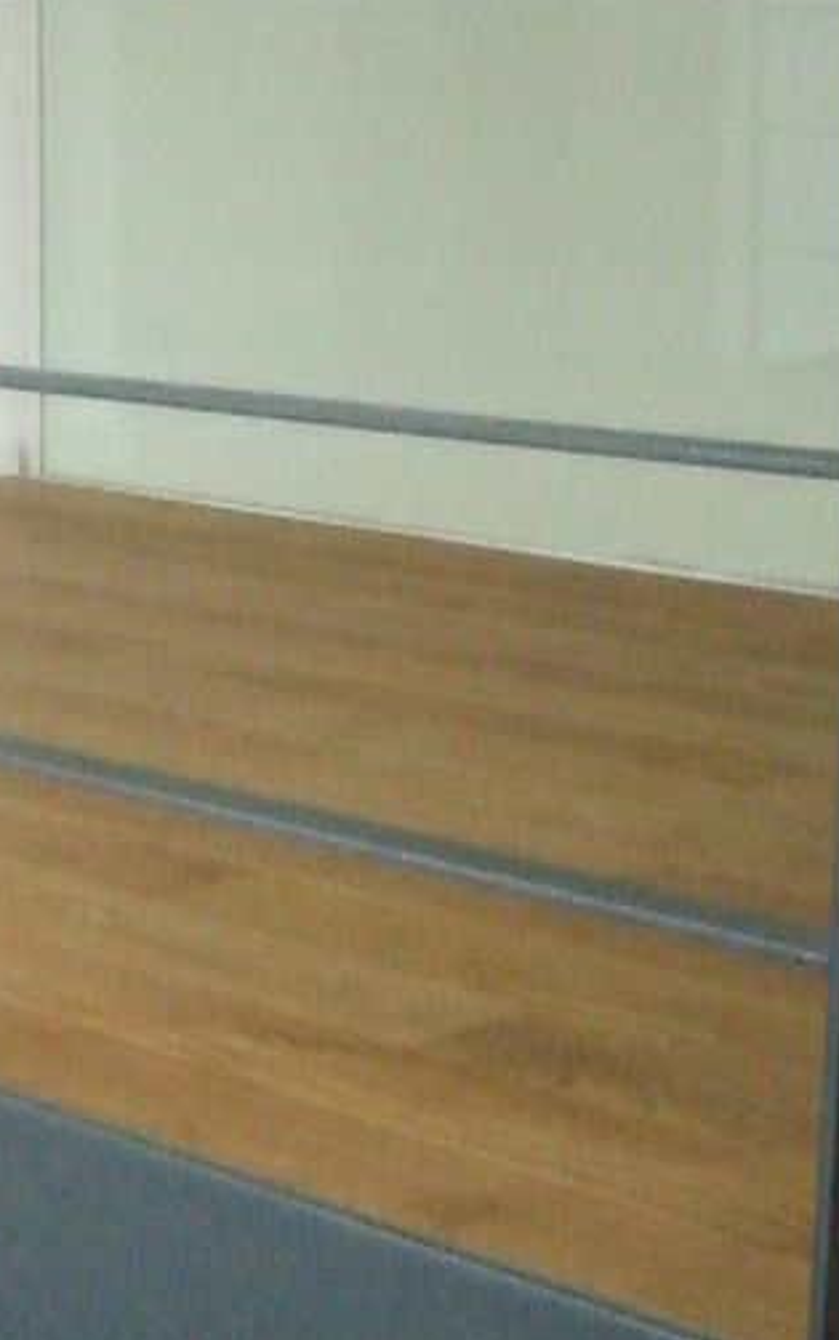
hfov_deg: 15.8
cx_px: -141
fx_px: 2923
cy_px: 349
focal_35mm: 80
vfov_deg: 25.5
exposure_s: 1/80
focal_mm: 6.2
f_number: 2.7
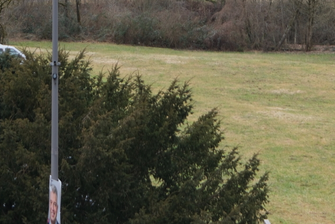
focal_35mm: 130
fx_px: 1210
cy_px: -69
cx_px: 216
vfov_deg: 10.3
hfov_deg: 15.7
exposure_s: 1/80
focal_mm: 24
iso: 125
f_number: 4.5
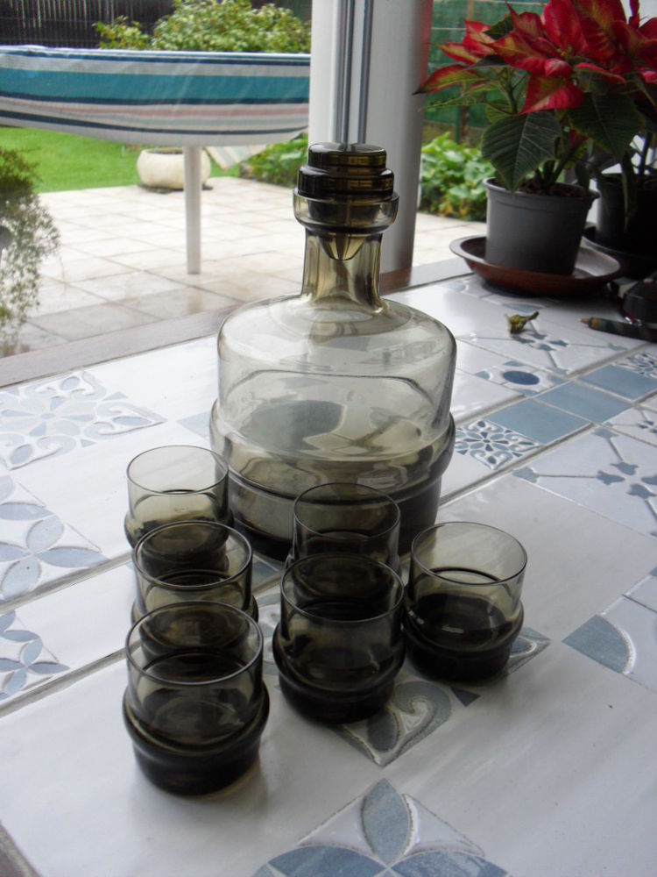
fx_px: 886
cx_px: 328
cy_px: 438
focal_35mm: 35
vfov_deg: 52.6
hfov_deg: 40.7
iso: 200
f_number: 3.2
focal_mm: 6.3
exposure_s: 1/30
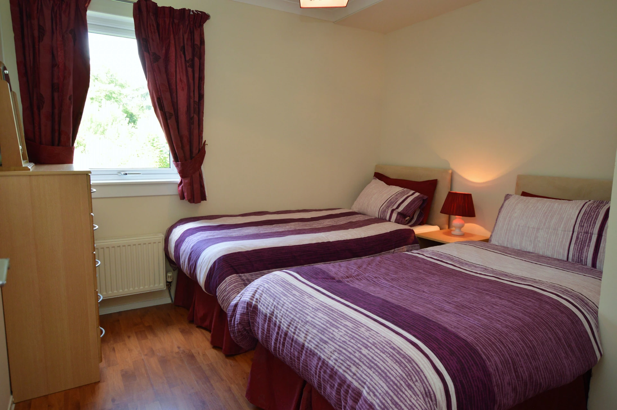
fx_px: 360
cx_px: 308
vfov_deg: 59.4
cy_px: 205
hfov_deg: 81.3
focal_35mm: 21
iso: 400
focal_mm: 14
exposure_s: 1/80
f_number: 4.5
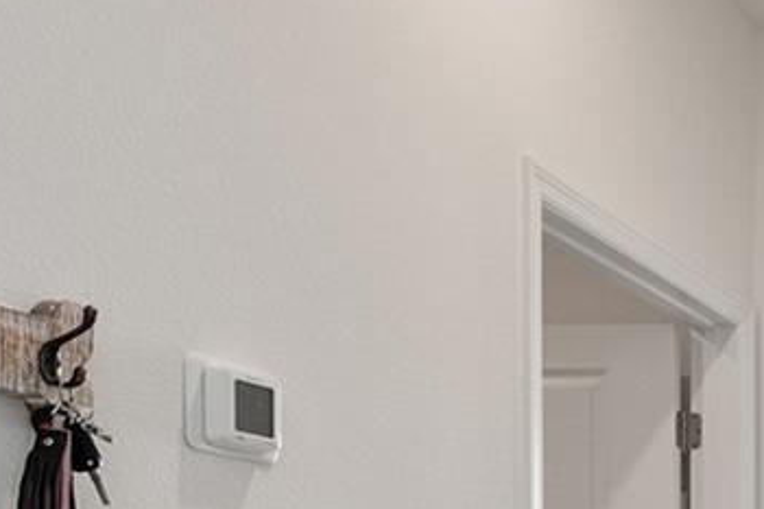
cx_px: 1159
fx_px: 1358
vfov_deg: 19.4
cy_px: 684
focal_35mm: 64
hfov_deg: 24.3
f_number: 6.3
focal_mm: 14
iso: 320
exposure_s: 1/8
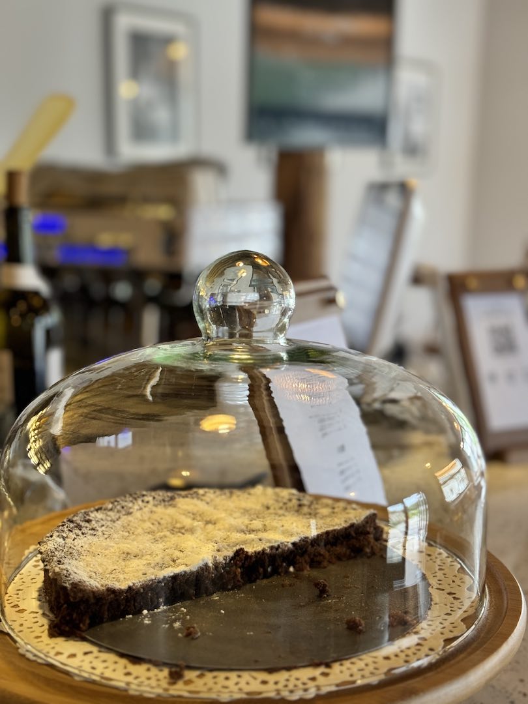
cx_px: 264
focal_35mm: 48
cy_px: 352
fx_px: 976
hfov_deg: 30.3
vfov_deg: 39.7
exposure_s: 1/33
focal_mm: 6.76
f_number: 1.78
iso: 250
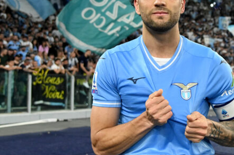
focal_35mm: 65
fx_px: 422
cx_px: 148
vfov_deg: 20.8
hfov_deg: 30.8
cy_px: 48
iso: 2500
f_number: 4
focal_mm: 28
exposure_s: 1/800
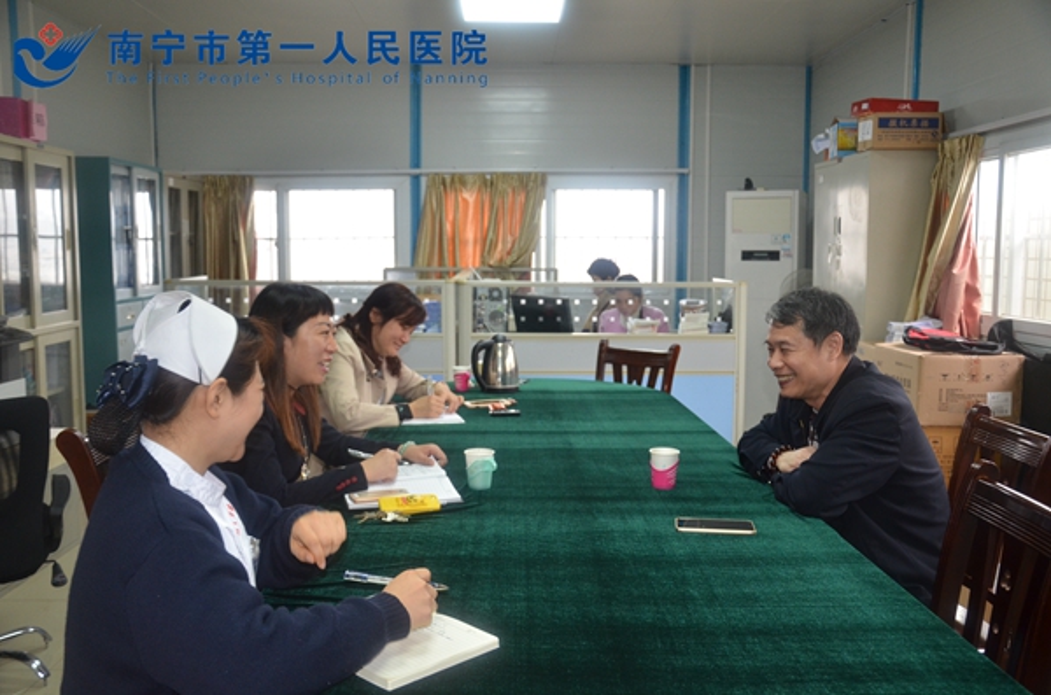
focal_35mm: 33
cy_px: 348
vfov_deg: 39.8
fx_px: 961
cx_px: 526
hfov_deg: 57.3
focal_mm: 22
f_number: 3.8
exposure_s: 1/60
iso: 800
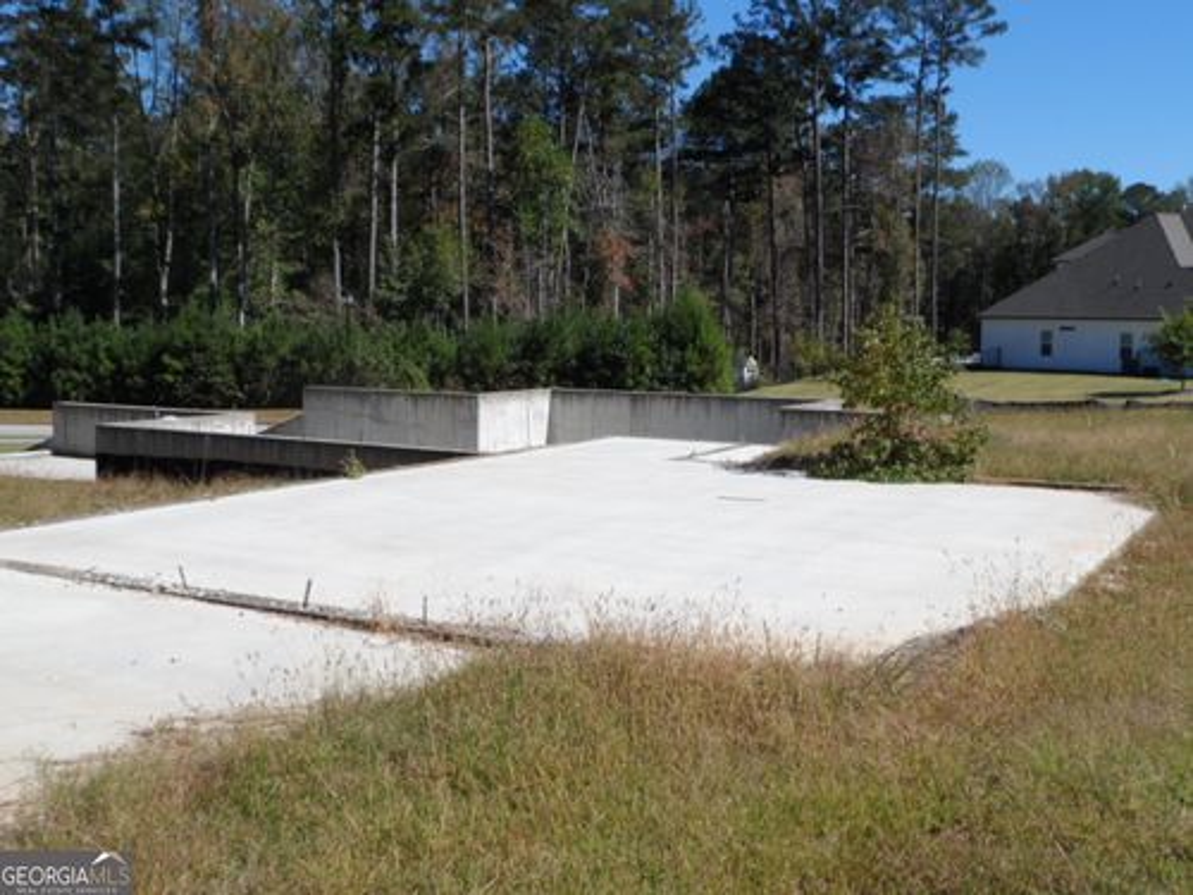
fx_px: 1413
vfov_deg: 35.1
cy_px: 448
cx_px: 596
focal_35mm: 41
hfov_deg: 45.8
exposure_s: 1/350
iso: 80
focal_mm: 6.8
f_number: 5.2
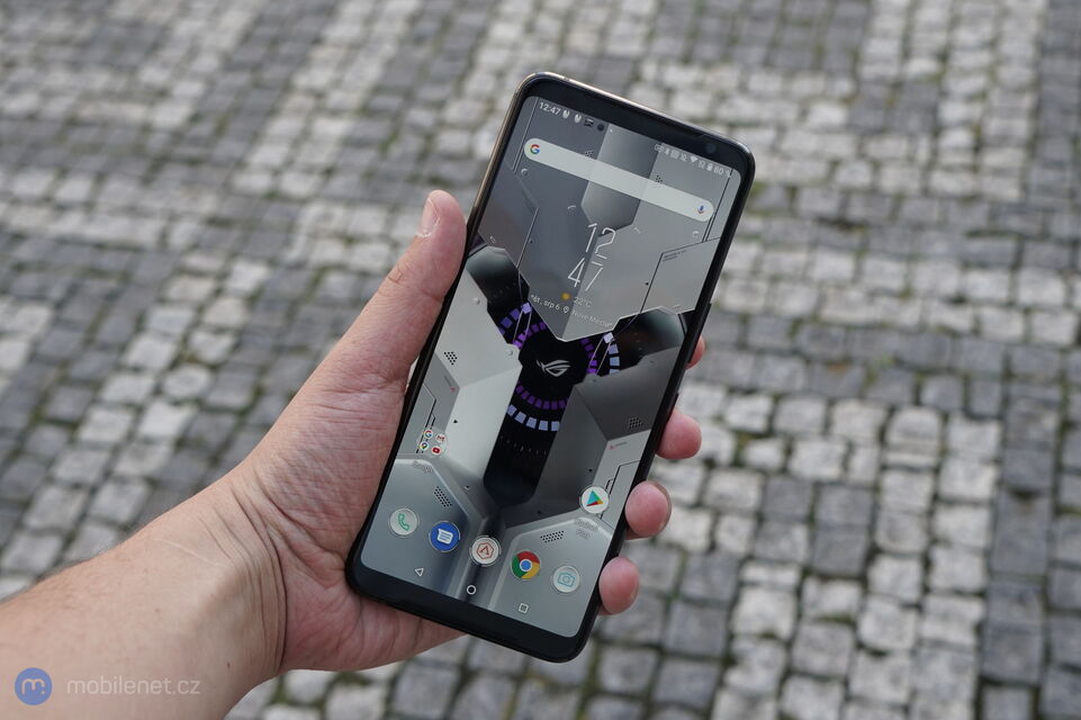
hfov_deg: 47.4
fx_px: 1231
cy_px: 360
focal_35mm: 41
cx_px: 540
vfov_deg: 32.6
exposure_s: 1/125
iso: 320
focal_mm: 41
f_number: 7.1
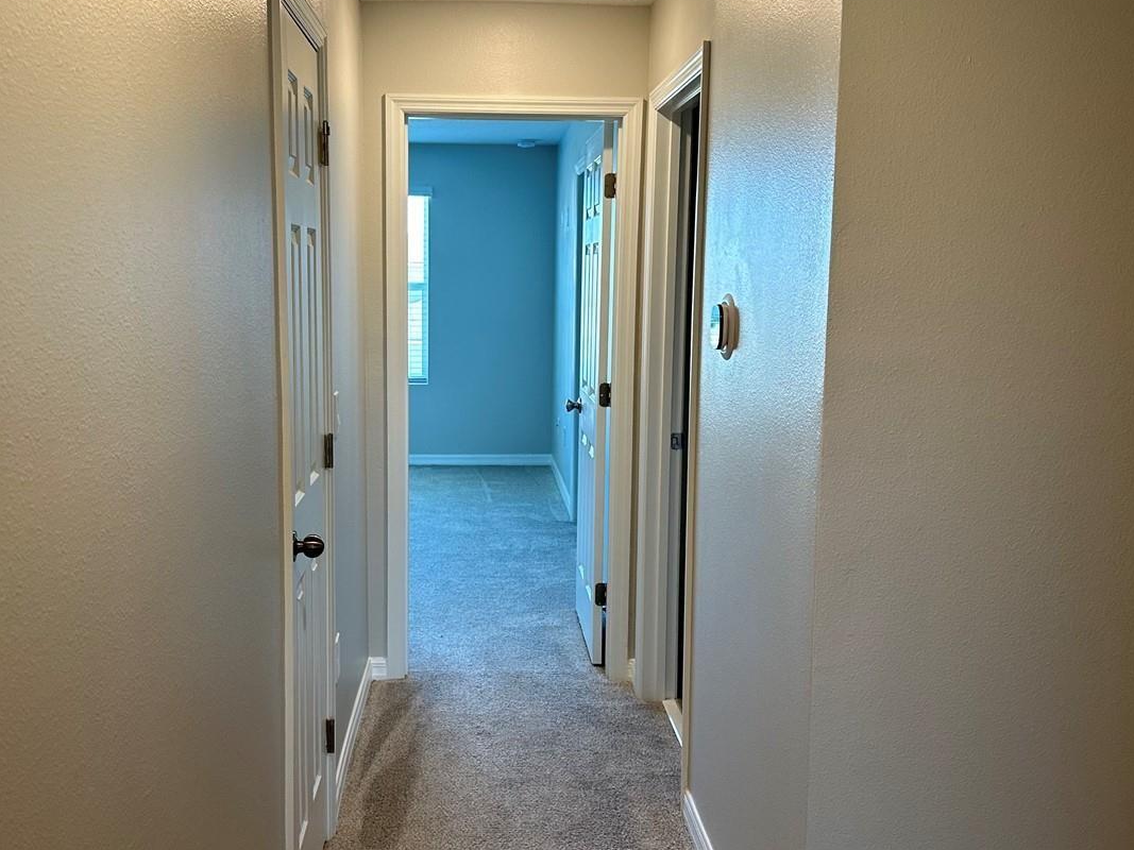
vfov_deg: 39.6
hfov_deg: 51.2
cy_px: 418
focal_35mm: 36
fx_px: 1179
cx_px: 492
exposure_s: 1/120
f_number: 1.78
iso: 160
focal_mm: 6.86
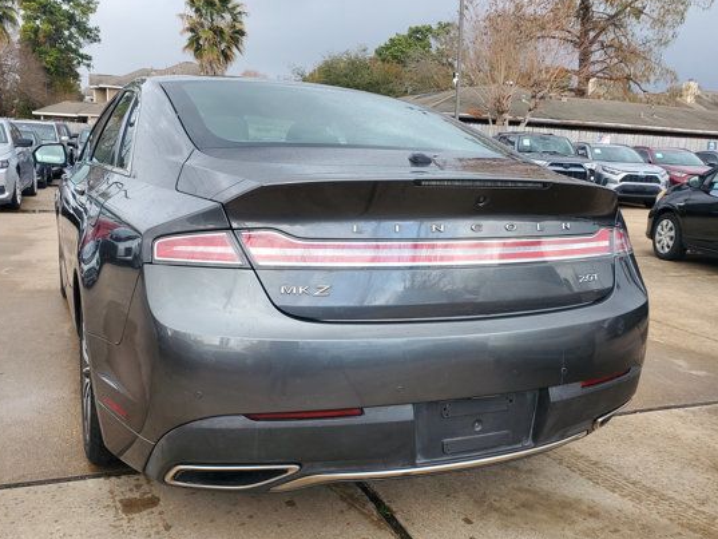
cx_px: 345
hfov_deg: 58.3
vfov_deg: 45.3
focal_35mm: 31
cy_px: 308
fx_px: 643
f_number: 2.4
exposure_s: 1/120
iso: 125
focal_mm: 4.3
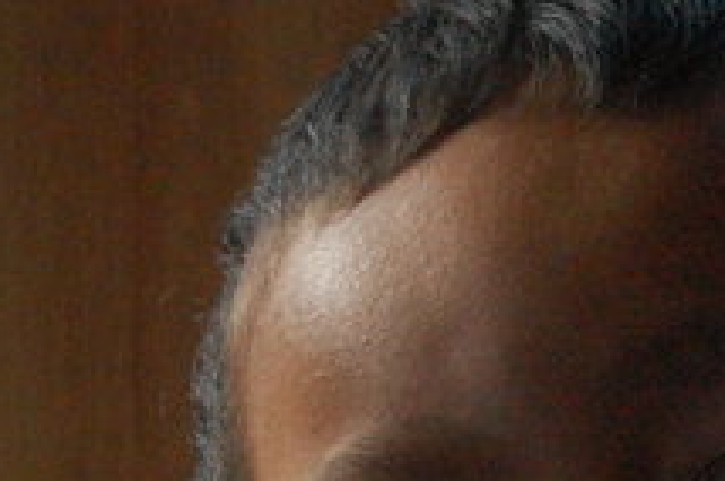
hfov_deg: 5.2
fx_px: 7951
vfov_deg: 3.5
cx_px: 1067
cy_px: 584
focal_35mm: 395
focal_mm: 55
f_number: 5.6
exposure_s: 1/60
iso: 1600
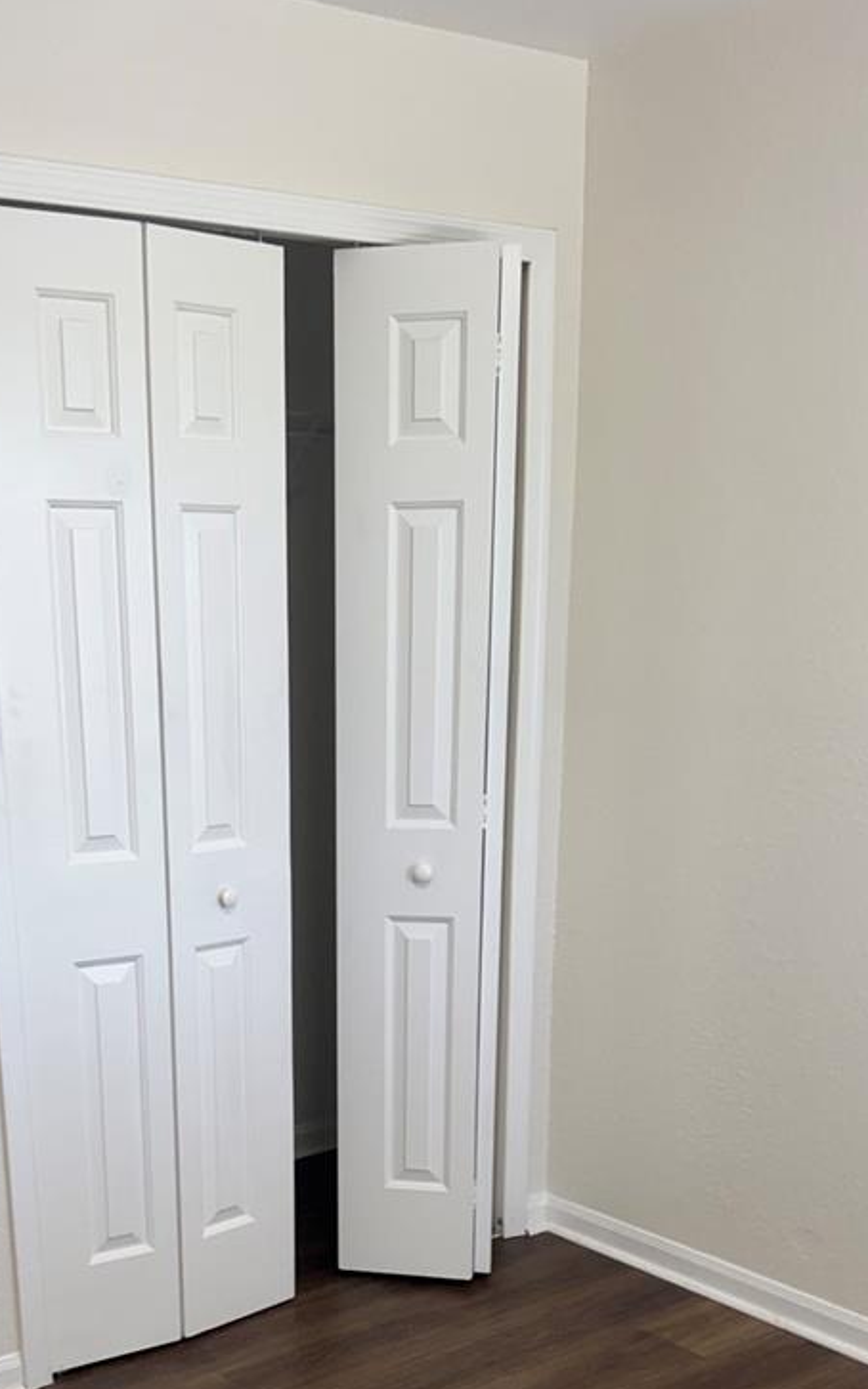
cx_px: 312
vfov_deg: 44.9
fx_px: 1591
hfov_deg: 30.4
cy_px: 1110
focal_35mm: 42
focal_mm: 6.76
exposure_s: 1/120
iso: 80
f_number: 1.78
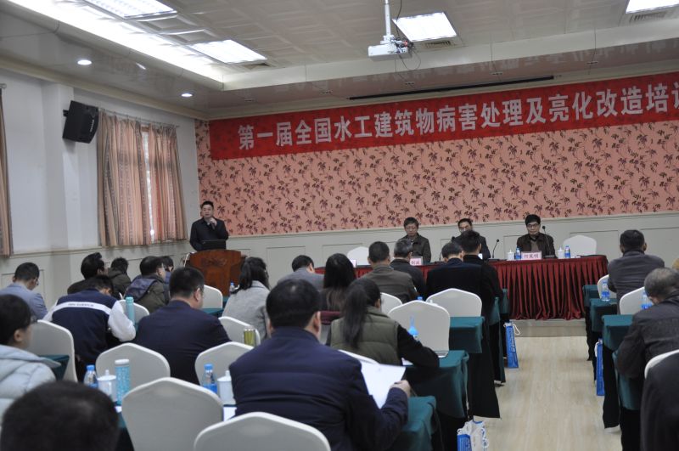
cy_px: 226
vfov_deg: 34.1
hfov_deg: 49.6
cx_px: 340
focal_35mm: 39
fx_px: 735
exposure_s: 1/30
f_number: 4
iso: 360
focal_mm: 26
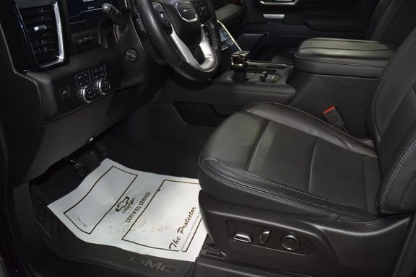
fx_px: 347
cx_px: 220
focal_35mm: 30
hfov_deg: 61.9
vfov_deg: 43.6
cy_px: 127
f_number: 3.5
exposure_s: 1/100
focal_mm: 18
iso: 1600
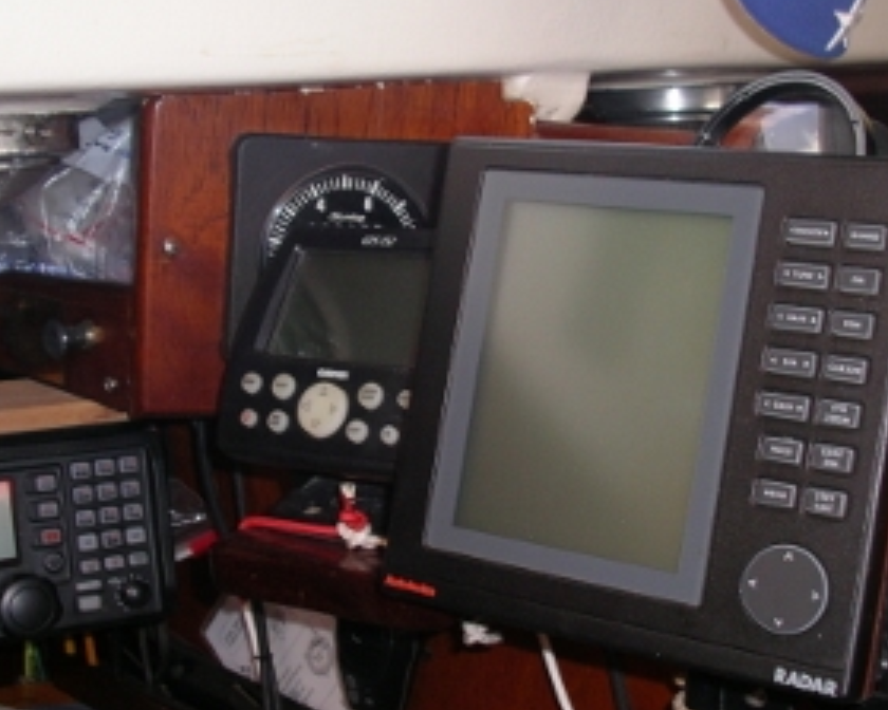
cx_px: 469
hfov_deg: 32.5
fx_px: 1524
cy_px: 363
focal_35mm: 58
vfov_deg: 26.2
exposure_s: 1/60
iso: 100
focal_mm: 5.7
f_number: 2.8
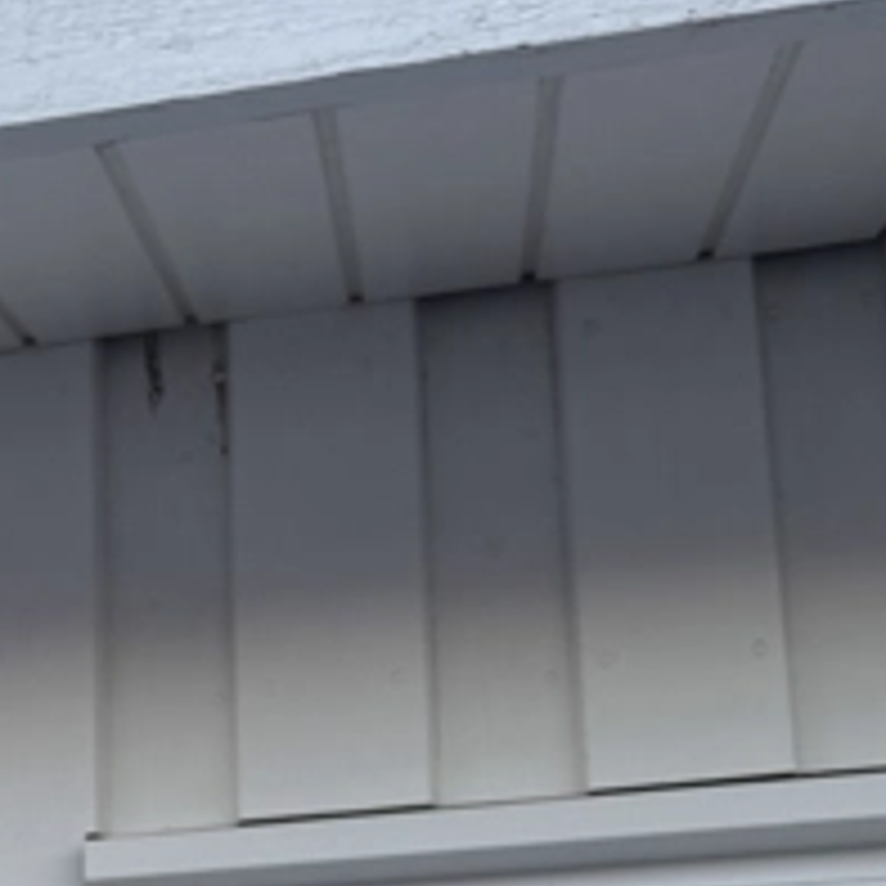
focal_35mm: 86
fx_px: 2490
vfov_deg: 19.0
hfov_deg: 19.0
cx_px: -184
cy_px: 1075
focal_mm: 6.76
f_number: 1.78
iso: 80
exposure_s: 1/445
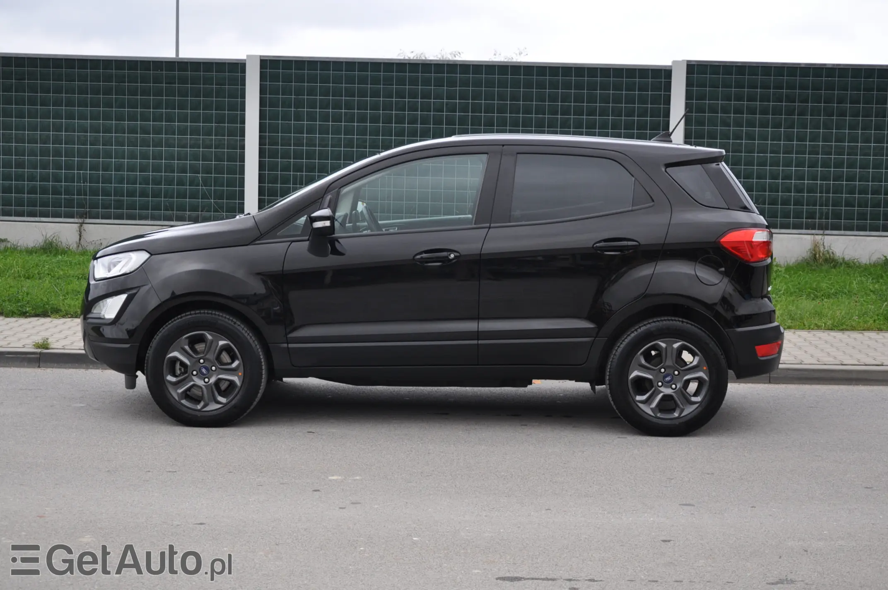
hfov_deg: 37.9
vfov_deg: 25.7
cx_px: 444
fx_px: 1293
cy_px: 295
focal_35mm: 52
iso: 400
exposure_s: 1/125
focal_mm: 35
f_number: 5.6
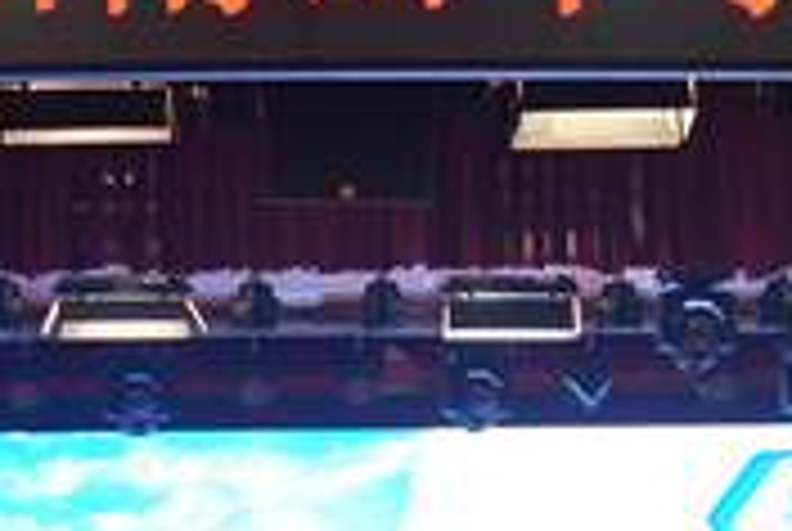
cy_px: 788
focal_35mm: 136
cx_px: 342
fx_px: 2997
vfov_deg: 9.8
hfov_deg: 15.0
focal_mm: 24
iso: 800
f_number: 4
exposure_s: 1/160
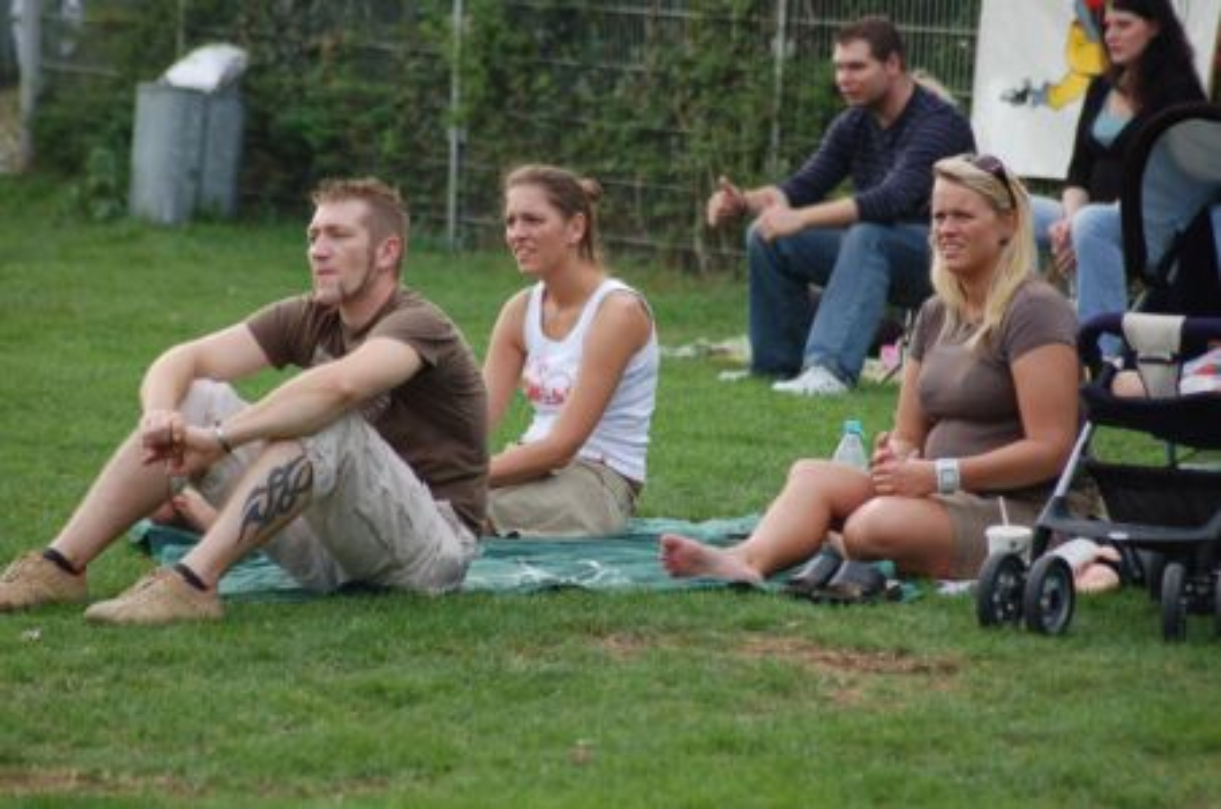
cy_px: 404
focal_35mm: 255
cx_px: 610
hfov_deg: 8.1
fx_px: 8630
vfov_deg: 5.4
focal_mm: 170
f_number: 4.8
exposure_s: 1/500
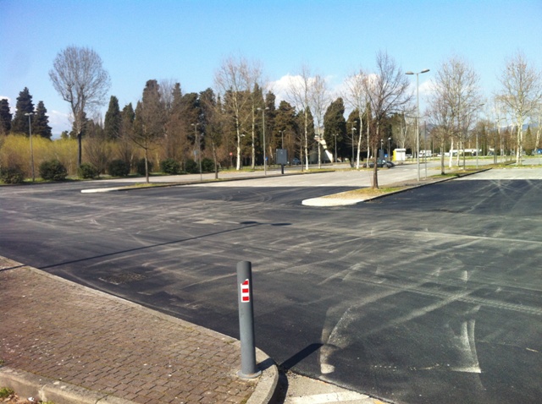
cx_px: 271
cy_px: 202
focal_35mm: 35
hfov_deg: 52.7
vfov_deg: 40.6
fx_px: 547
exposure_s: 1/1040
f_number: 2.8
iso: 80
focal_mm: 3.85
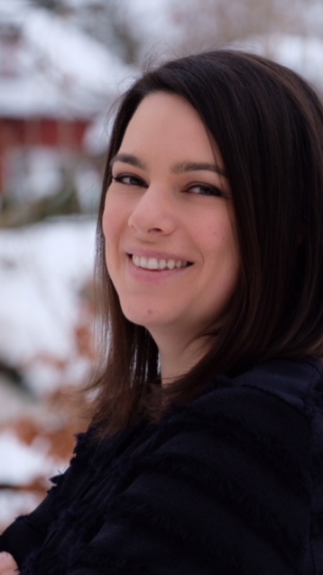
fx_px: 3276
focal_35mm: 215
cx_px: 189
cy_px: 288
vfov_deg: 10.0
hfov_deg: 5.6
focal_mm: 135.7
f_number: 6
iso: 1600
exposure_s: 1/70
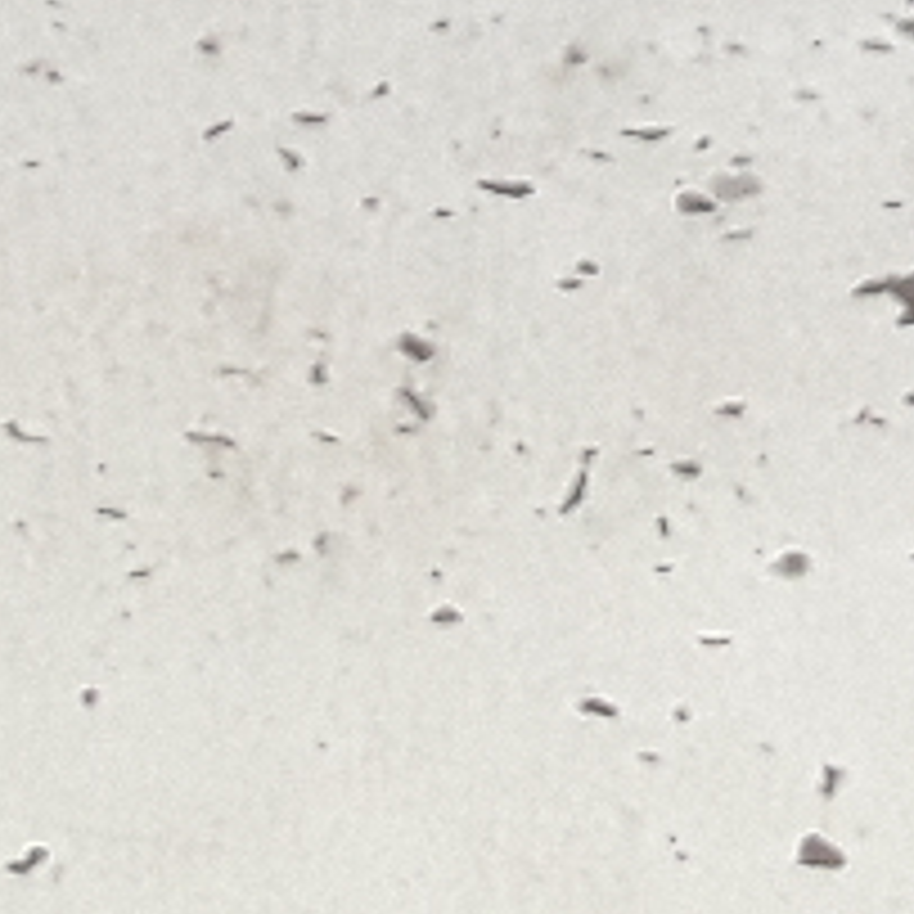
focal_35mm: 194
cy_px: -1144
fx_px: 5795
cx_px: 54
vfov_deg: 8.4
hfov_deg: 9.0
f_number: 2.2
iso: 419
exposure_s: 1/33
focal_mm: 3.3
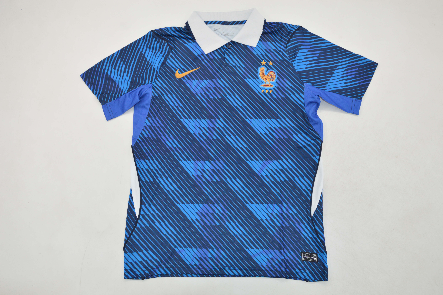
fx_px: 406
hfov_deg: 57.3
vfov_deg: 39.9
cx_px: 222
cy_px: 148
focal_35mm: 33
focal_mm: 22
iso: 400
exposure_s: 1/200
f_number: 6.3
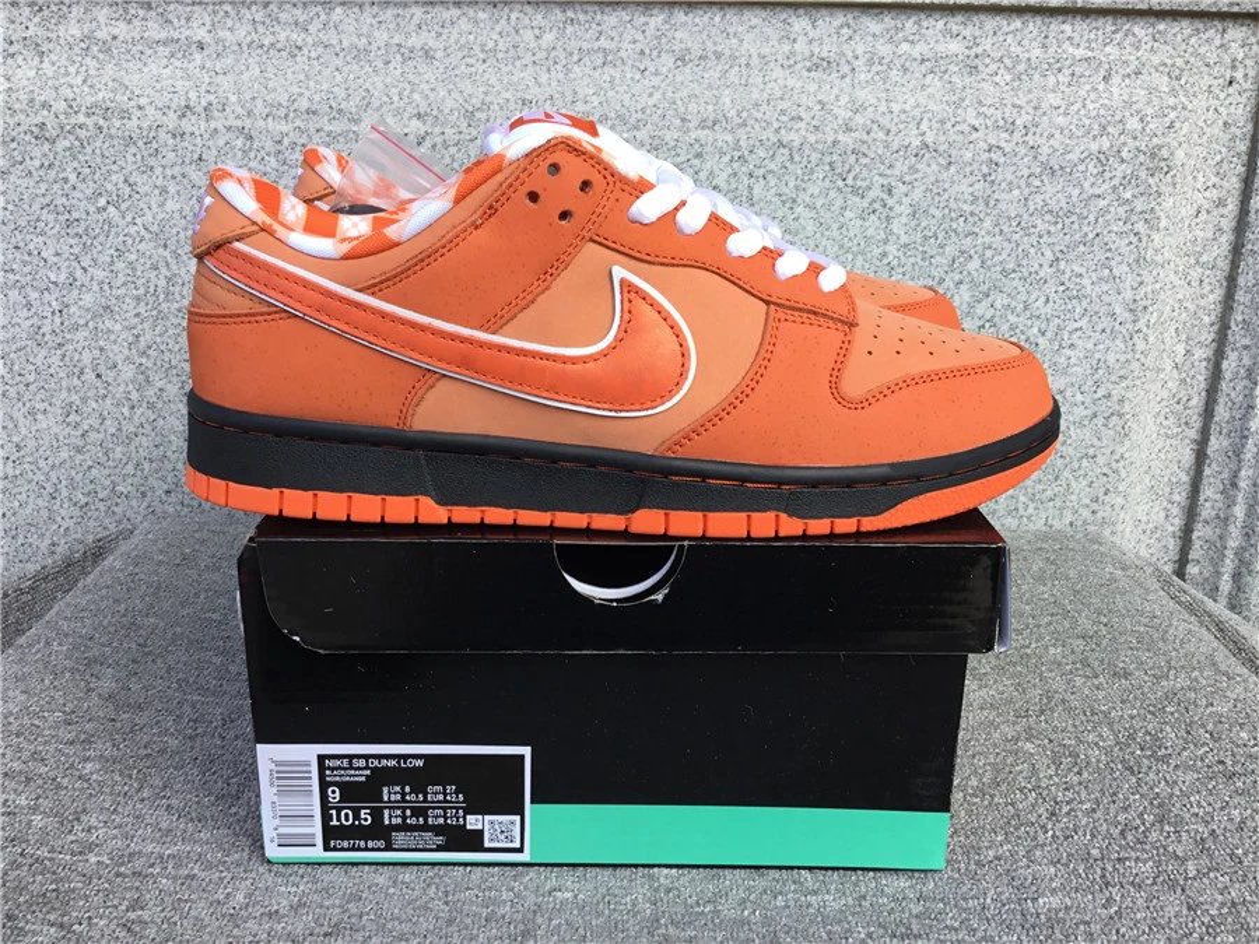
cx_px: 630
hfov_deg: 58.4
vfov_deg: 45.4
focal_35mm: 31
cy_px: 472
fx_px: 1127
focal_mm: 3.3
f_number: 2.4
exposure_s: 1/145
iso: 25
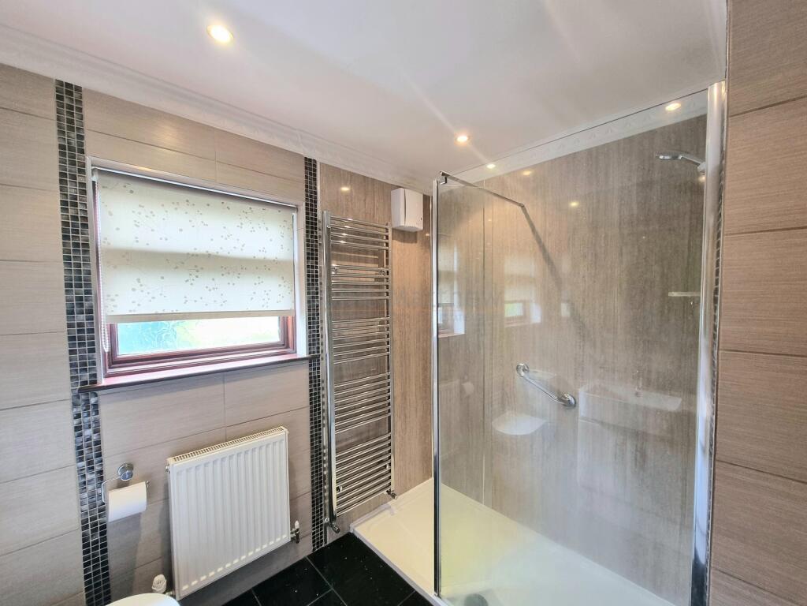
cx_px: 404
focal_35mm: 13
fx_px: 303
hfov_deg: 106.2
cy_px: 303
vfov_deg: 89.9
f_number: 2.2
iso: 160
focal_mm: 2.2
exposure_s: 1/50
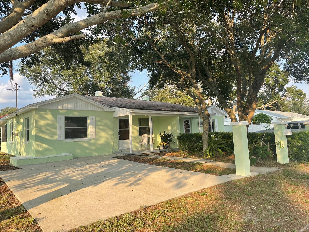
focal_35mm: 26
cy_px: 116
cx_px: 154
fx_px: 232
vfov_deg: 53.1
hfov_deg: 67.3
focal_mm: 4.2
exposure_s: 1/764
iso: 32
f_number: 1.6
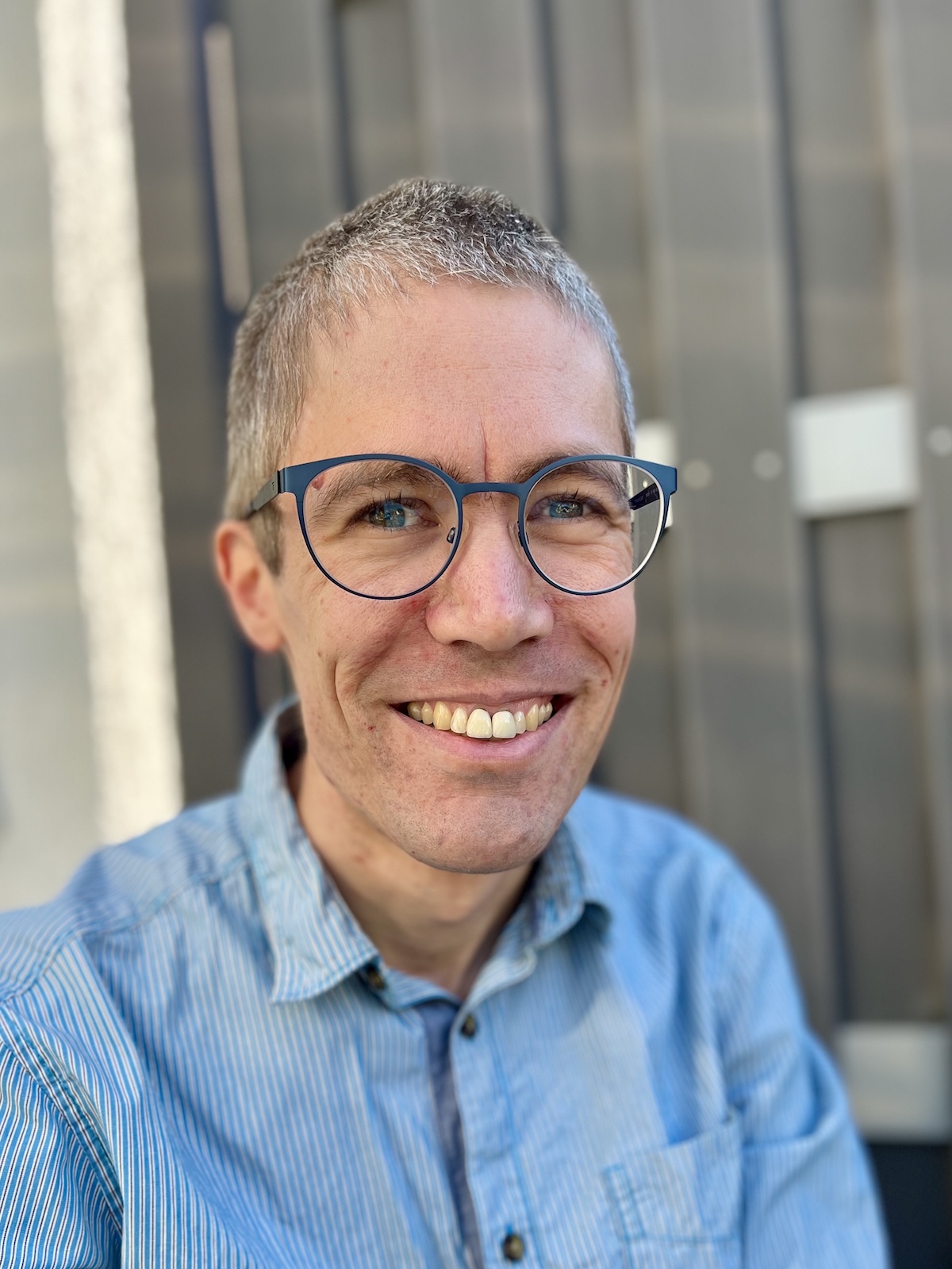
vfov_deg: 67.3
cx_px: 476
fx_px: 953
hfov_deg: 53.1
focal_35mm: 26
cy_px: 634
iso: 50
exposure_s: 1/367
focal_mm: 5.1
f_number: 1.6
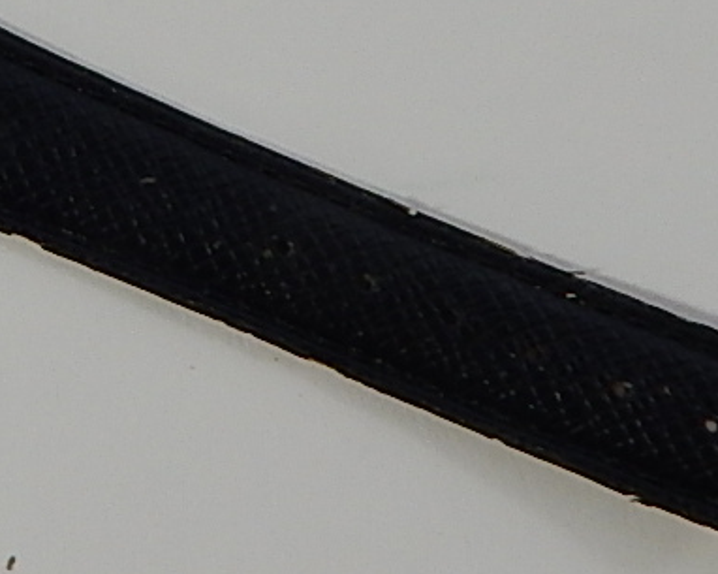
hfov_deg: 19.6
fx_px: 1911
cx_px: -214
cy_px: 66
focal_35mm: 90
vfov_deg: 16.8
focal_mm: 4
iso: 140
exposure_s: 1/30
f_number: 3
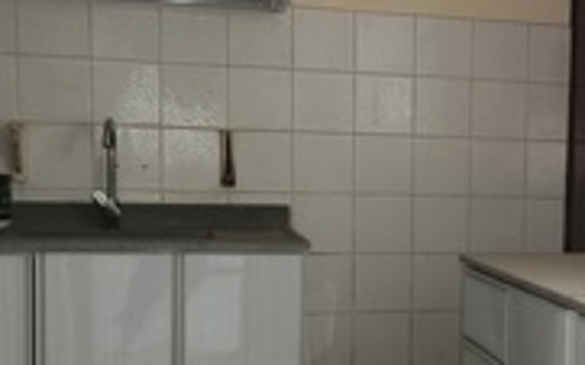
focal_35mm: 67
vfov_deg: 19.3
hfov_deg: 29.1
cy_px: 273
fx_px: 1068
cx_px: 551
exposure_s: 1/50
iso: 1998
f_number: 1.7
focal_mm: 4.7
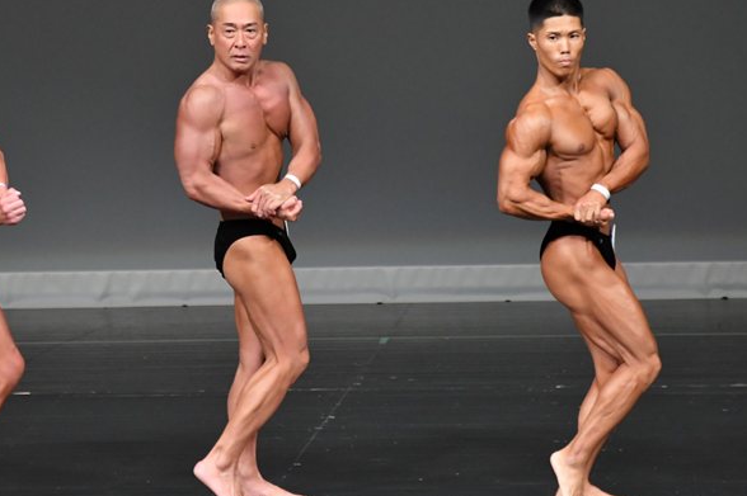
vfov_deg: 3.0
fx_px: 9433
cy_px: 244
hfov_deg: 4.5
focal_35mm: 455
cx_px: 300
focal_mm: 230
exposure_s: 1/400
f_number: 5.6
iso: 4000
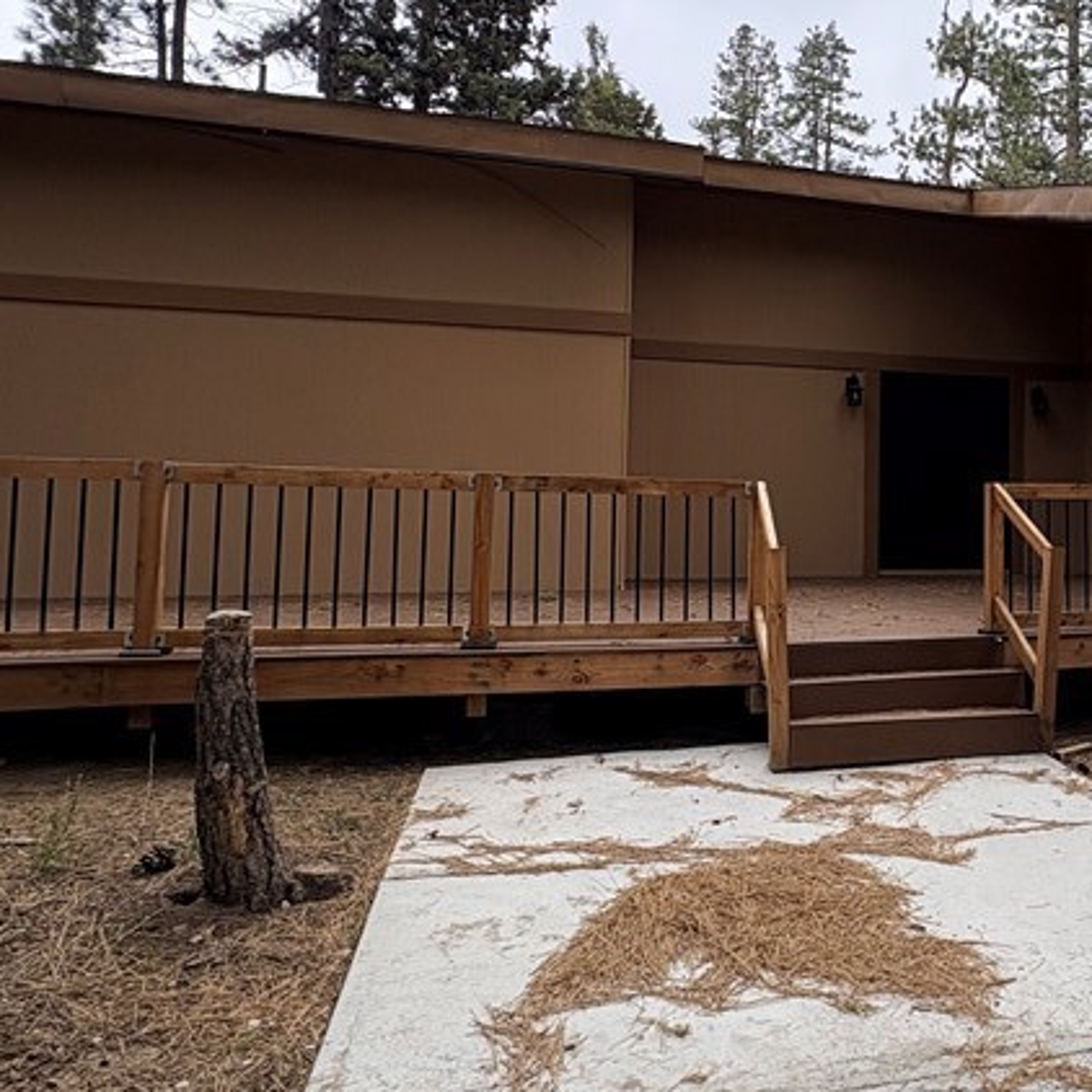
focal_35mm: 30
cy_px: 450
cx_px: 926
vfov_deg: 53.7
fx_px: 1071
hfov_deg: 49.7
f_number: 2.2
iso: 50
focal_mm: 2.22
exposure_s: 1/359
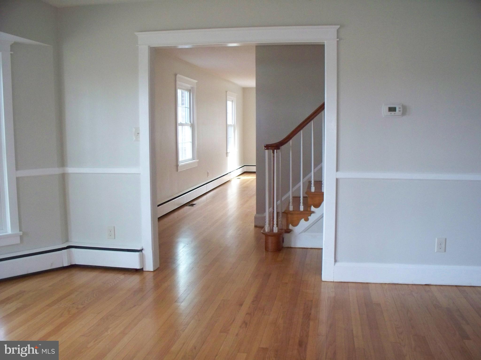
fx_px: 500
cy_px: 180
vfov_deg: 39.7
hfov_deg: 51.4
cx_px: 240
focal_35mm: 36
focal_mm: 7.54
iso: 400
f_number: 2.8
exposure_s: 1/50
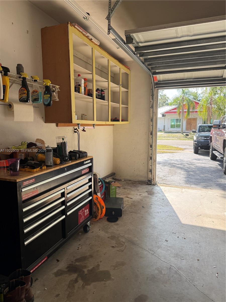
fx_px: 209
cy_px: 151
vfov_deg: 71.6
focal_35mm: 24
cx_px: 113
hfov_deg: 56.8
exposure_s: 1/547
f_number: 1.78
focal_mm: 6.76
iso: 100
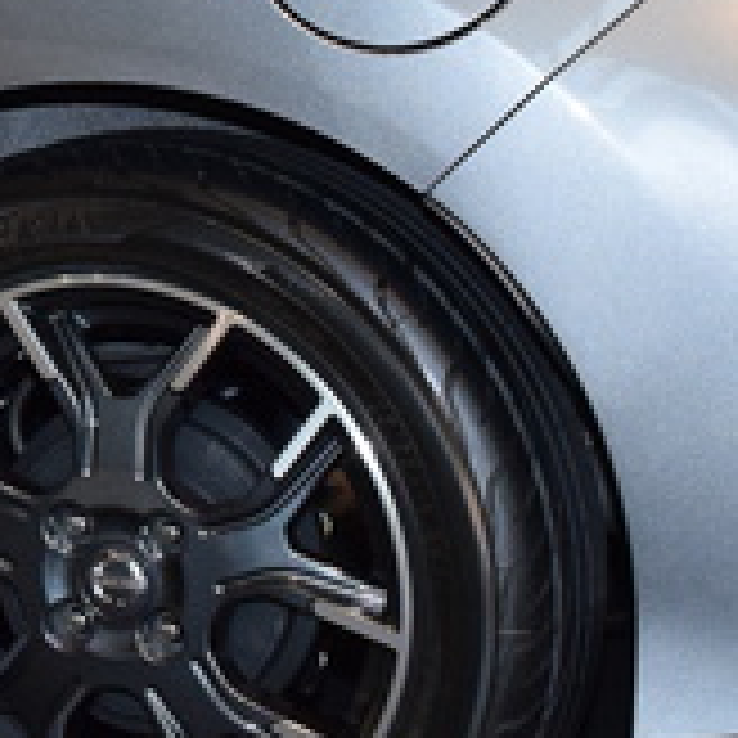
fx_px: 4406
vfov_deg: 9.5
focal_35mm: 183
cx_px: -450
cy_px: -7
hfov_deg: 9.3
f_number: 6.3
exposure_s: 1/200
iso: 1000
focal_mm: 23
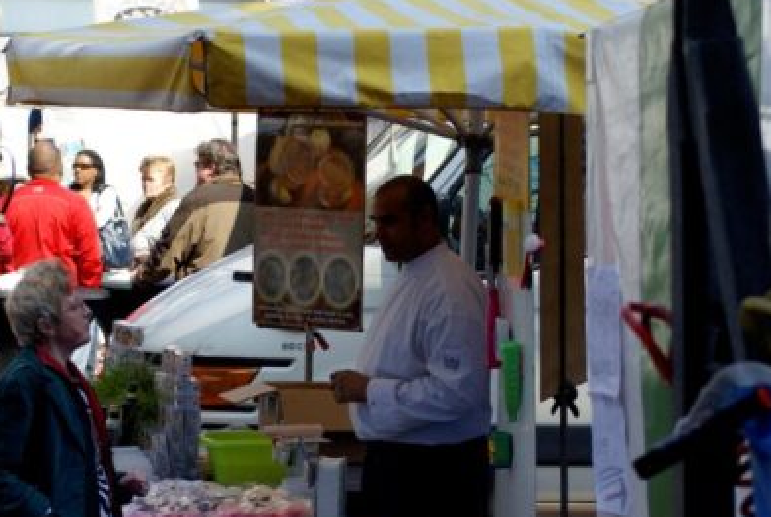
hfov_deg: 12.7
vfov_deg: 8.5
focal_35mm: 161
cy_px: 374
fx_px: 3453
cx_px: 264
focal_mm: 70
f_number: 7.1
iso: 100
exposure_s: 1/160
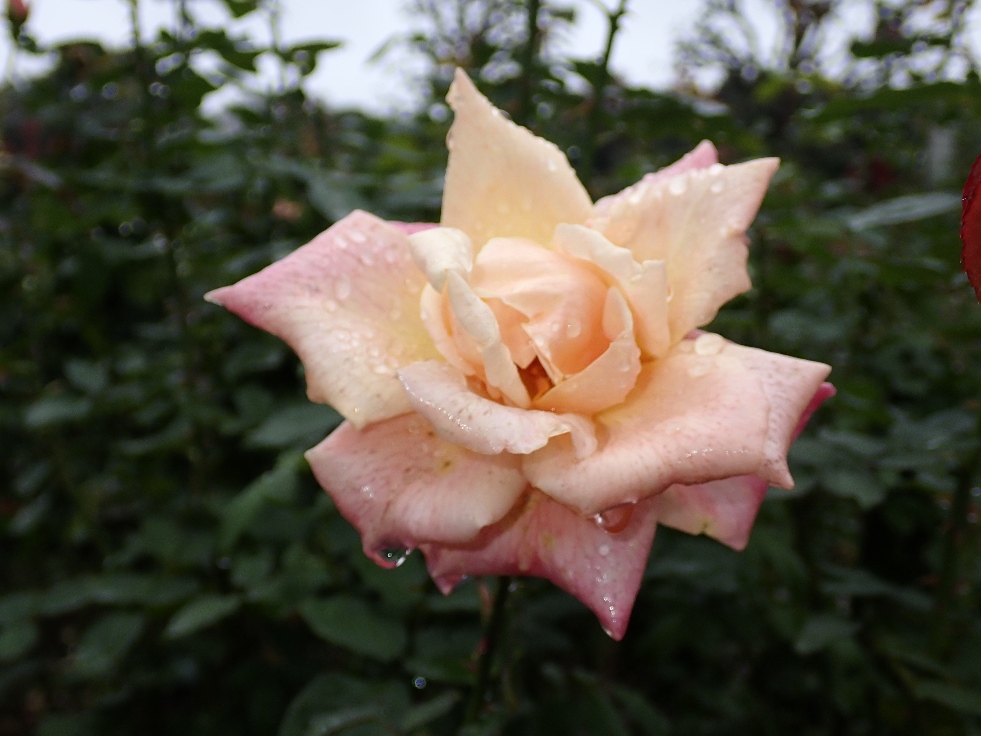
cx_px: 490
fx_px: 1247
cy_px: 368
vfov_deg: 32.9
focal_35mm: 44
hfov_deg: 42.9
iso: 100
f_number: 9
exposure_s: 1/60
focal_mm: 7.84
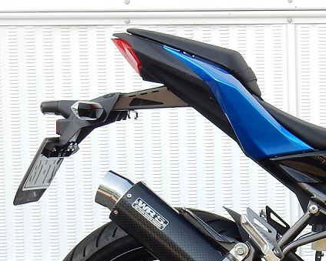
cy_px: 273
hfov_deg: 11.2
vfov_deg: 9.2
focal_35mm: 166
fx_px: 1603
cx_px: 455
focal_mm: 10.7
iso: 125
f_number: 4.5
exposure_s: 1/125
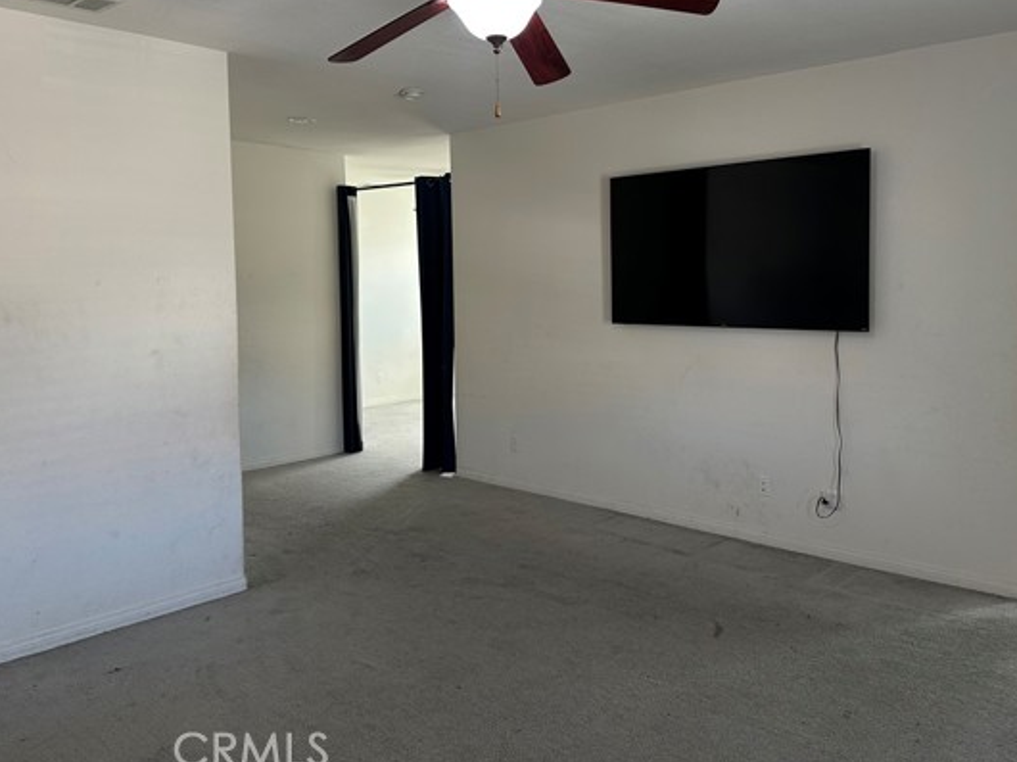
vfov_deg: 48.0
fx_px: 852
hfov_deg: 61.7
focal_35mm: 29
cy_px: 317
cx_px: 532
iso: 160
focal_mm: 6.86
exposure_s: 1/60
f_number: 1.78
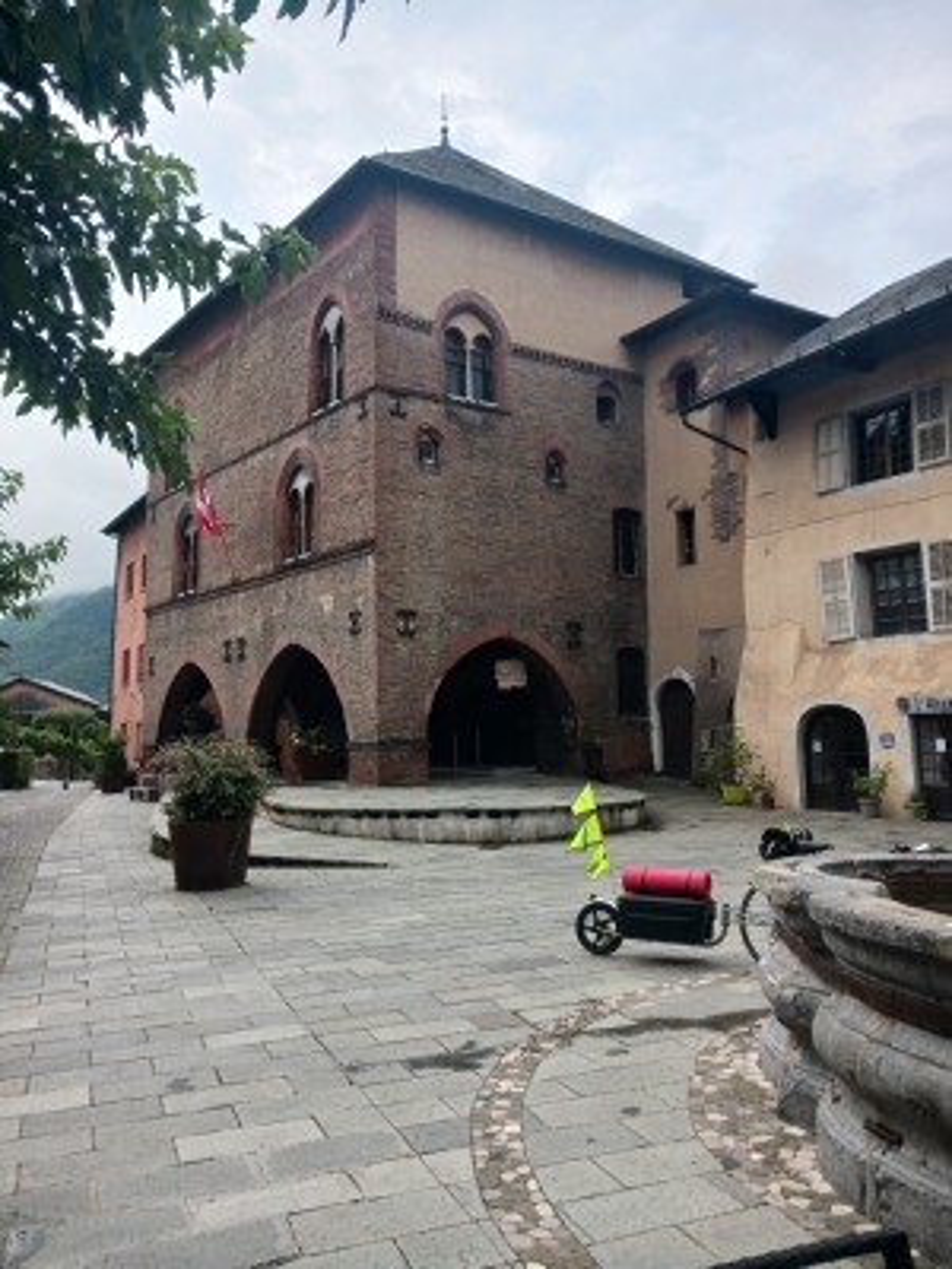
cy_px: 634
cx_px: 476
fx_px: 990
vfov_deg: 65.3
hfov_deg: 51.4
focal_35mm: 27
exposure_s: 1/100
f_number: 1.8
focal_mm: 4
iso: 32
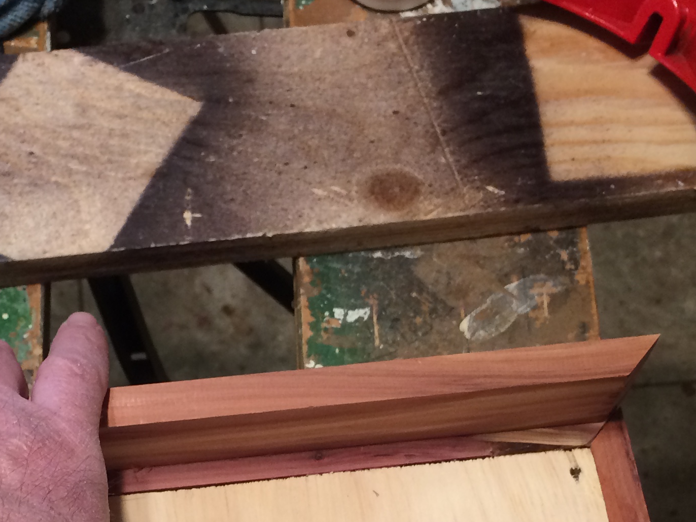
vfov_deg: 20.6
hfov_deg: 28.0
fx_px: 1387
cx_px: 250
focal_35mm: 69
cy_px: 528
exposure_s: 1/30
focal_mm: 4.15
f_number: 2.2
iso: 100
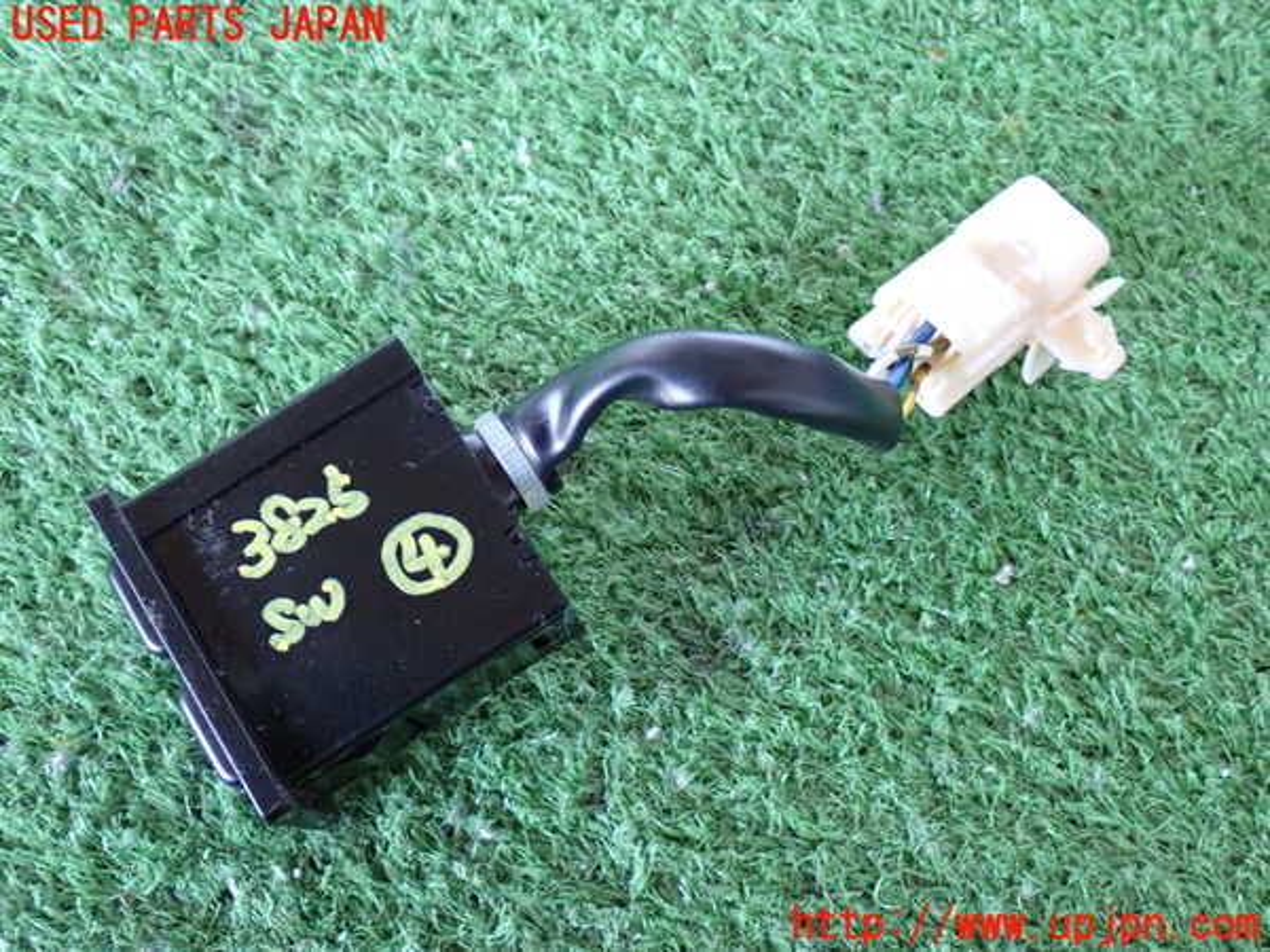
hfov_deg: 40.4
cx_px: 635
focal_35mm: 47
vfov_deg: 30.9
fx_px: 1724
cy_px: 476
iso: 800
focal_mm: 8.4
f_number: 3.1
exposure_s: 1/25
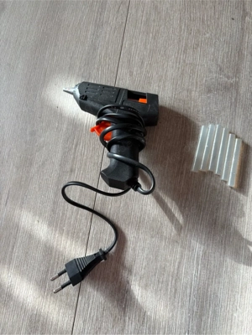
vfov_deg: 67.3
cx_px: 126
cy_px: 168
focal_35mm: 26
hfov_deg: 53.1
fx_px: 252
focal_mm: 5.96
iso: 64
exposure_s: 1/122
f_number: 1.6
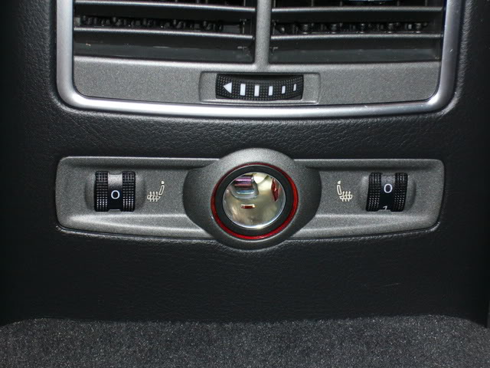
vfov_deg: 14.1
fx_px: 1486
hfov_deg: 18.7
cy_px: 184
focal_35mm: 105
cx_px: 245
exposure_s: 1/60
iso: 100
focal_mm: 17.4
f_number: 5
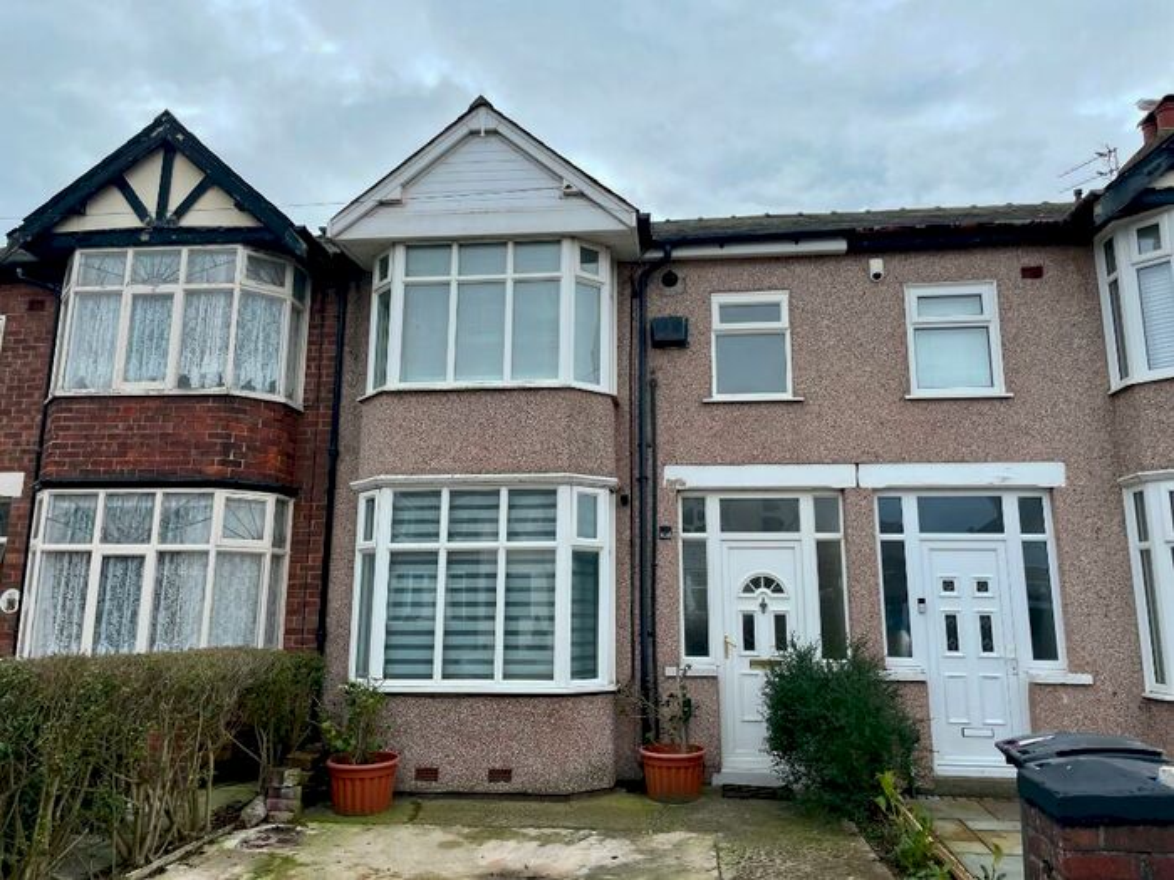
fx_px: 882
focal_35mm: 26
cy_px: 440
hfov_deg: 67.3
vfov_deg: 53.1
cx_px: 587
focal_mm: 4.2
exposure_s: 1/1261
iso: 32
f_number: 1.6
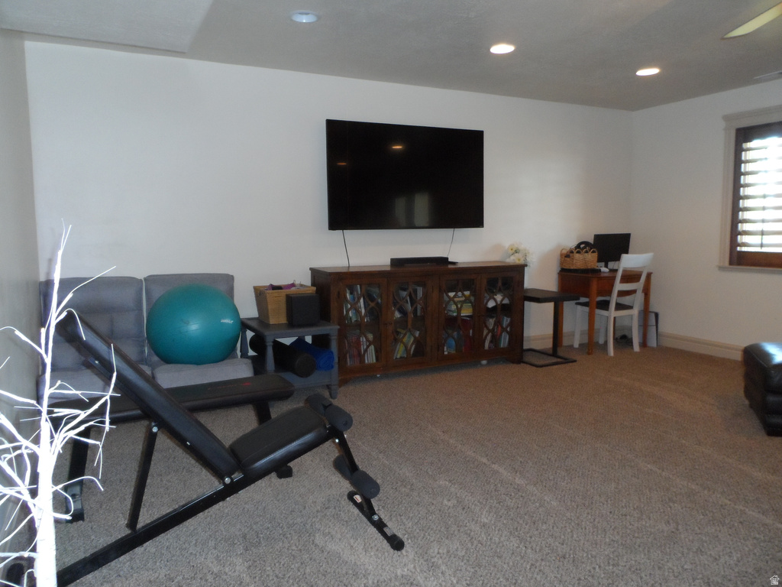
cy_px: 294
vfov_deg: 56.8
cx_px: 391
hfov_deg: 71.6
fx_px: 542
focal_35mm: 24
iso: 320
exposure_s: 1/30
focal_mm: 4
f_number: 3.2
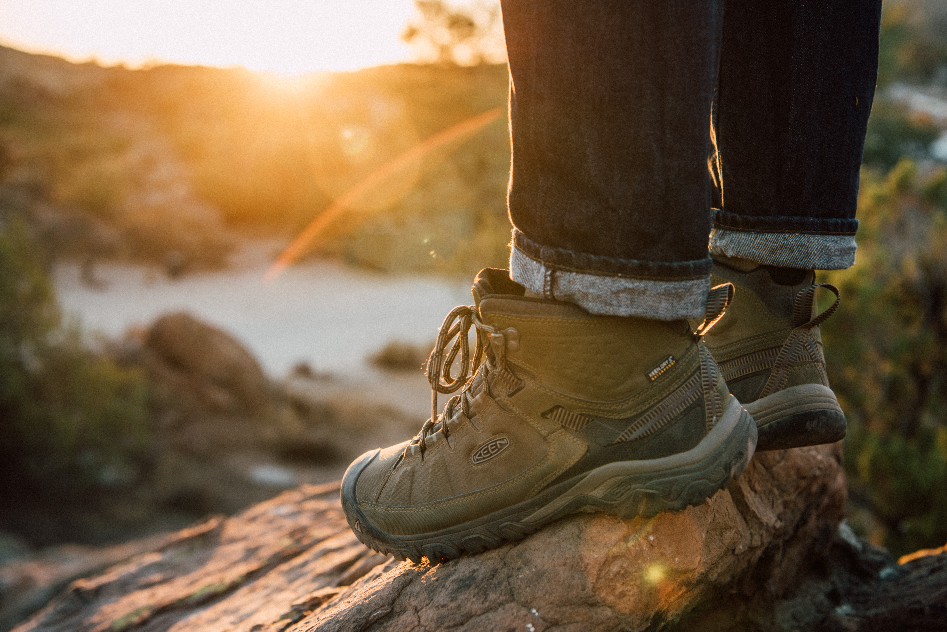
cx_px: 473
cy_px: 312
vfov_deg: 27.5
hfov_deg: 40.3
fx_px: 1289
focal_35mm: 49
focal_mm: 48
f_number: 4.5
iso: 400
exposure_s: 1/200
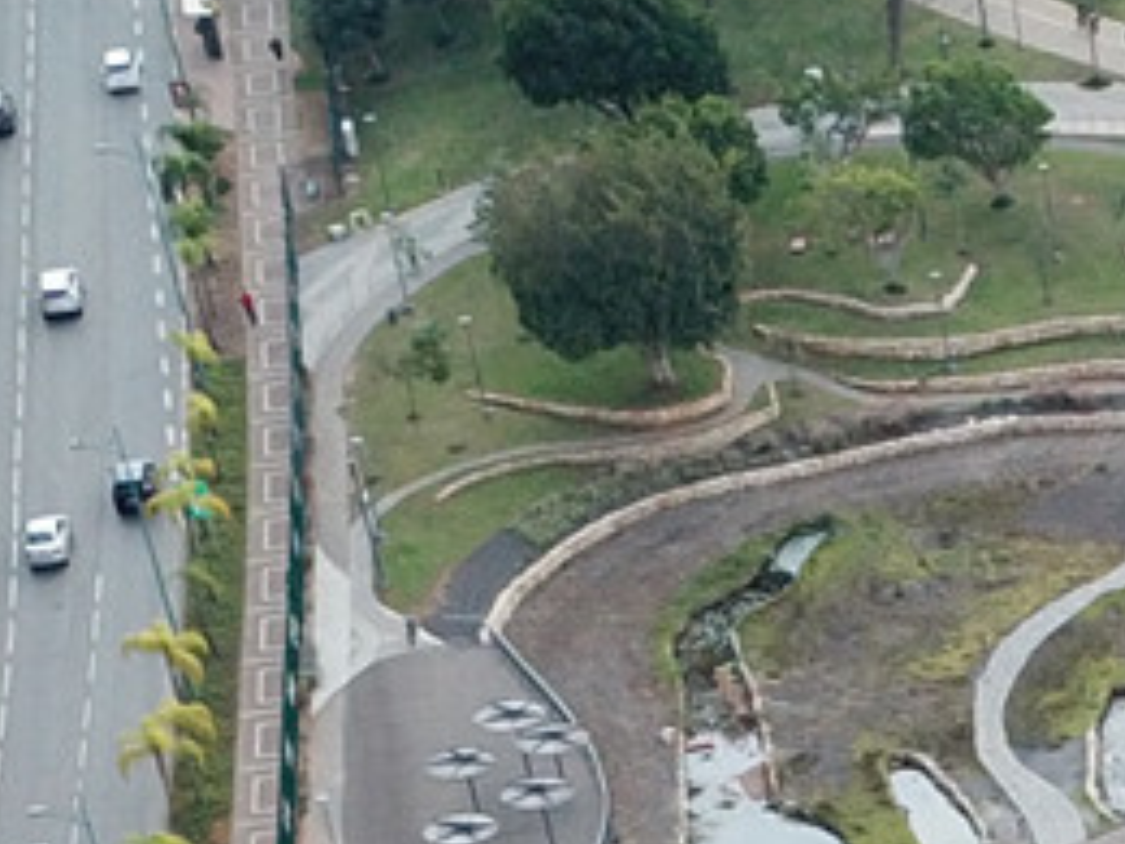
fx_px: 5200
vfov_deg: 8.0
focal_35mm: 160
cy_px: 2493
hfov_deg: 11.0
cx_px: 2410
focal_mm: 4.73
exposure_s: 1/100
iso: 131
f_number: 2.2
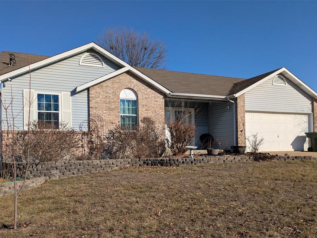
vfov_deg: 46.6
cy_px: 142
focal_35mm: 30
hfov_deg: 59.9
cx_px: 153
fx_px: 275
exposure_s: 1/4444
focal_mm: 5.43
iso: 49
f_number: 1.89
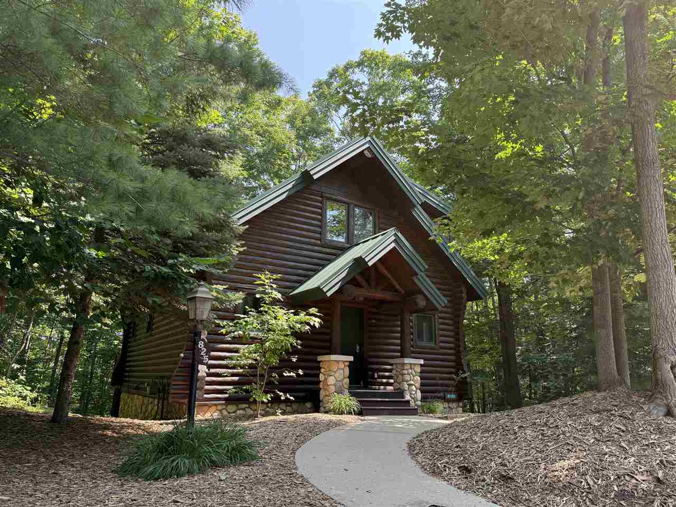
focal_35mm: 24
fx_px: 469
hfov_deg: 71.6
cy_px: 254
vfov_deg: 56.8
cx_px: 338
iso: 100
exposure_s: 1/470
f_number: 1.78
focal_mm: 6.76
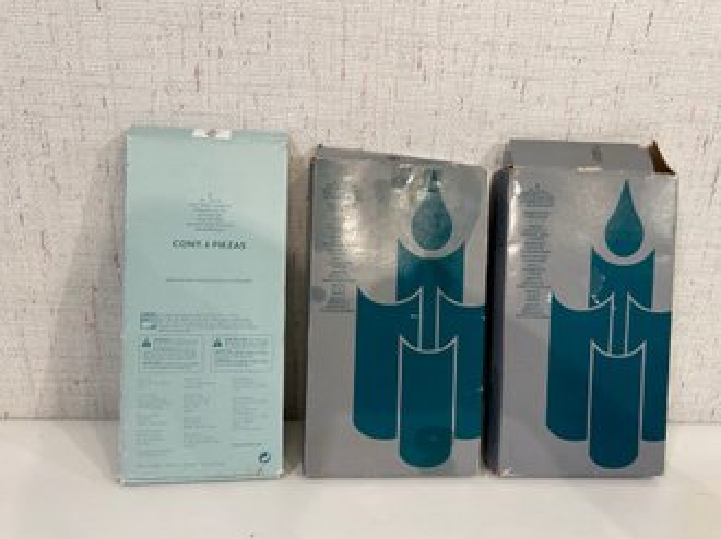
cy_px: 270
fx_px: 562
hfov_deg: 65.4
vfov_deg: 51.3
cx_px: 366
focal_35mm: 27
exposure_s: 1/120
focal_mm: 5.7
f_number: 1.5
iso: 100
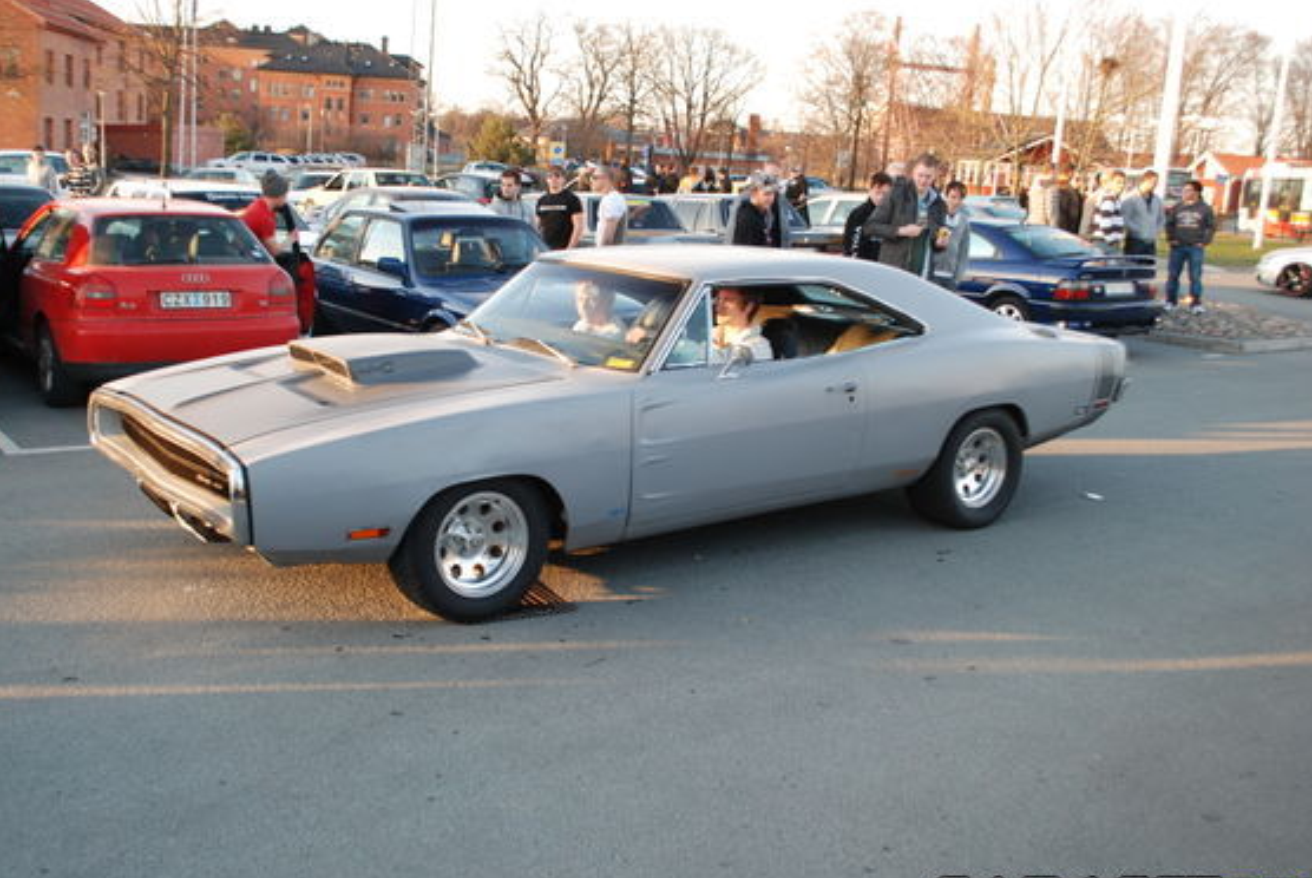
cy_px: 408
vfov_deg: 35.1
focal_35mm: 38
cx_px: 578
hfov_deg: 50.5
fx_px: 1386
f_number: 5
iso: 200
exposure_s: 1/100
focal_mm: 22
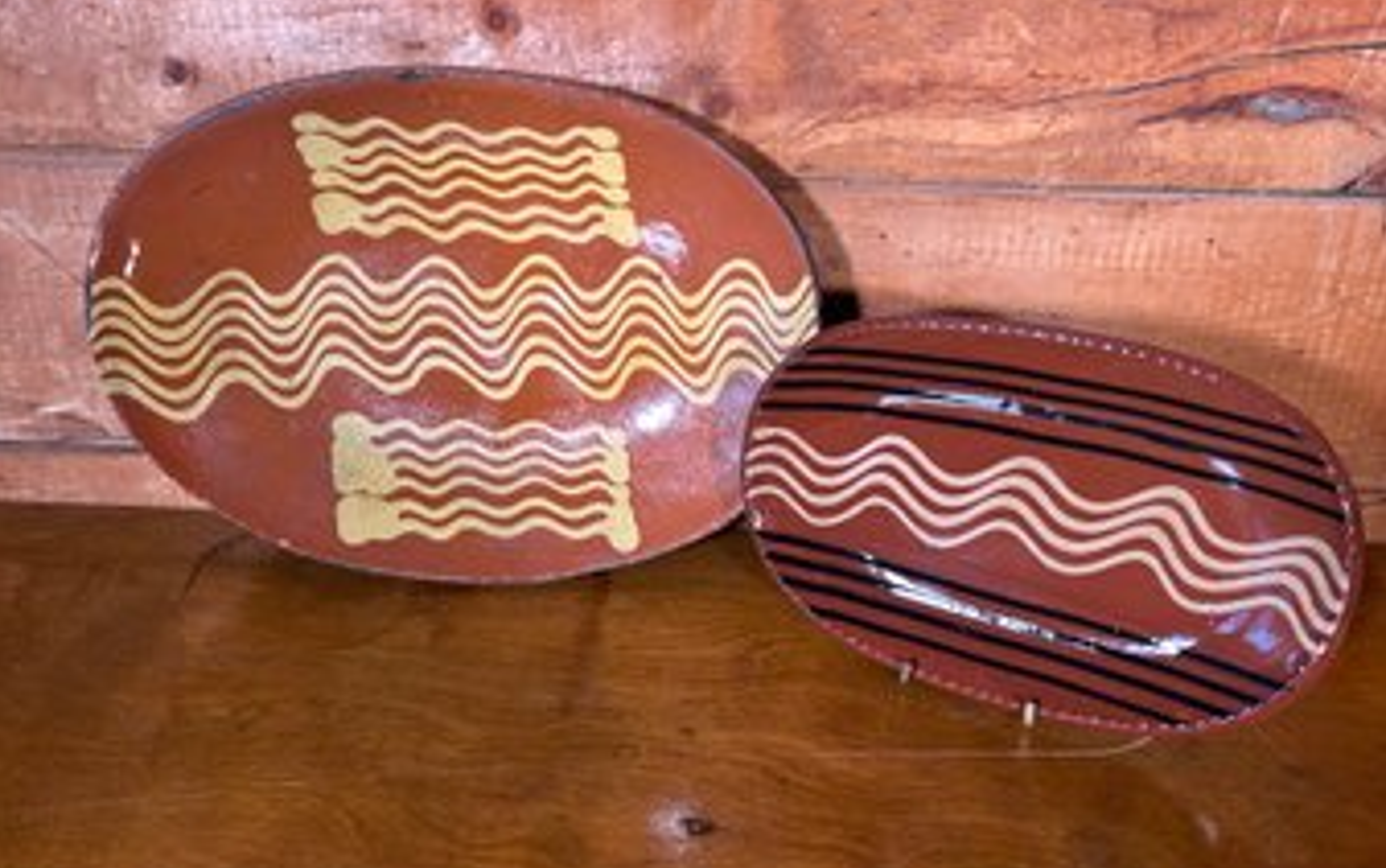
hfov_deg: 66.4
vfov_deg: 44.6
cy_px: 405
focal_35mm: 28
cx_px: 693
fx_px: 1058
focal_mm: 5.7
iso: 125
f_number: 1.5
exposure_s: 1/121
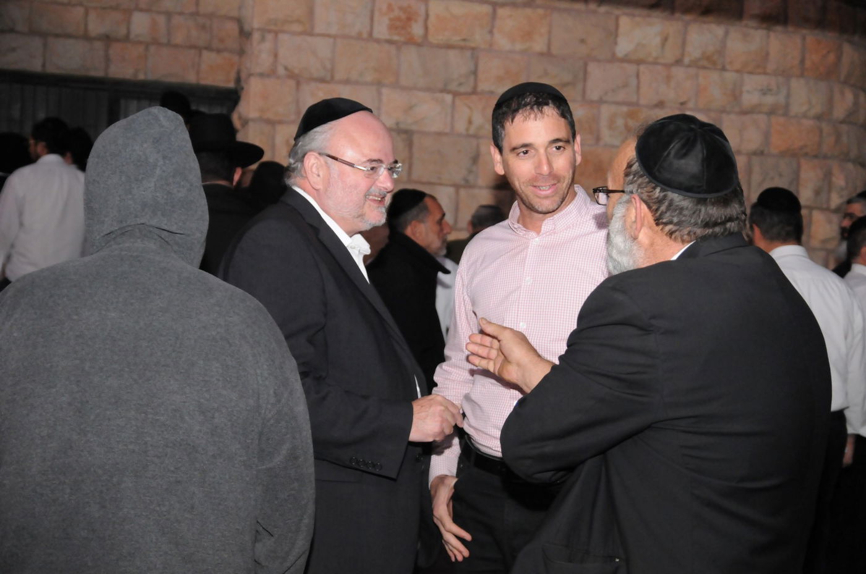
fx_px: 1441
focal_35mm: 60
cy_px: 287
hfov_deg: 33.4
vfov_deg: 22.6
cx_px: 433
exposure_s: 1/160
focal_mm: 40
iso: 1600
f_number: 3.8
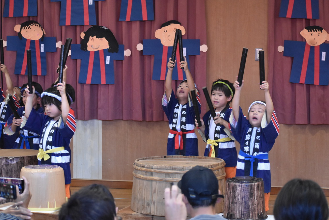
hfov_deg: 19.4
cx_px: 164
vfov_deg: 13.1
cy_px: 110
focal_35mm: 105
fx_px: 960
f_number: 4.5
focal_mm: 70
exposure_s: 1/320
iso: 4000
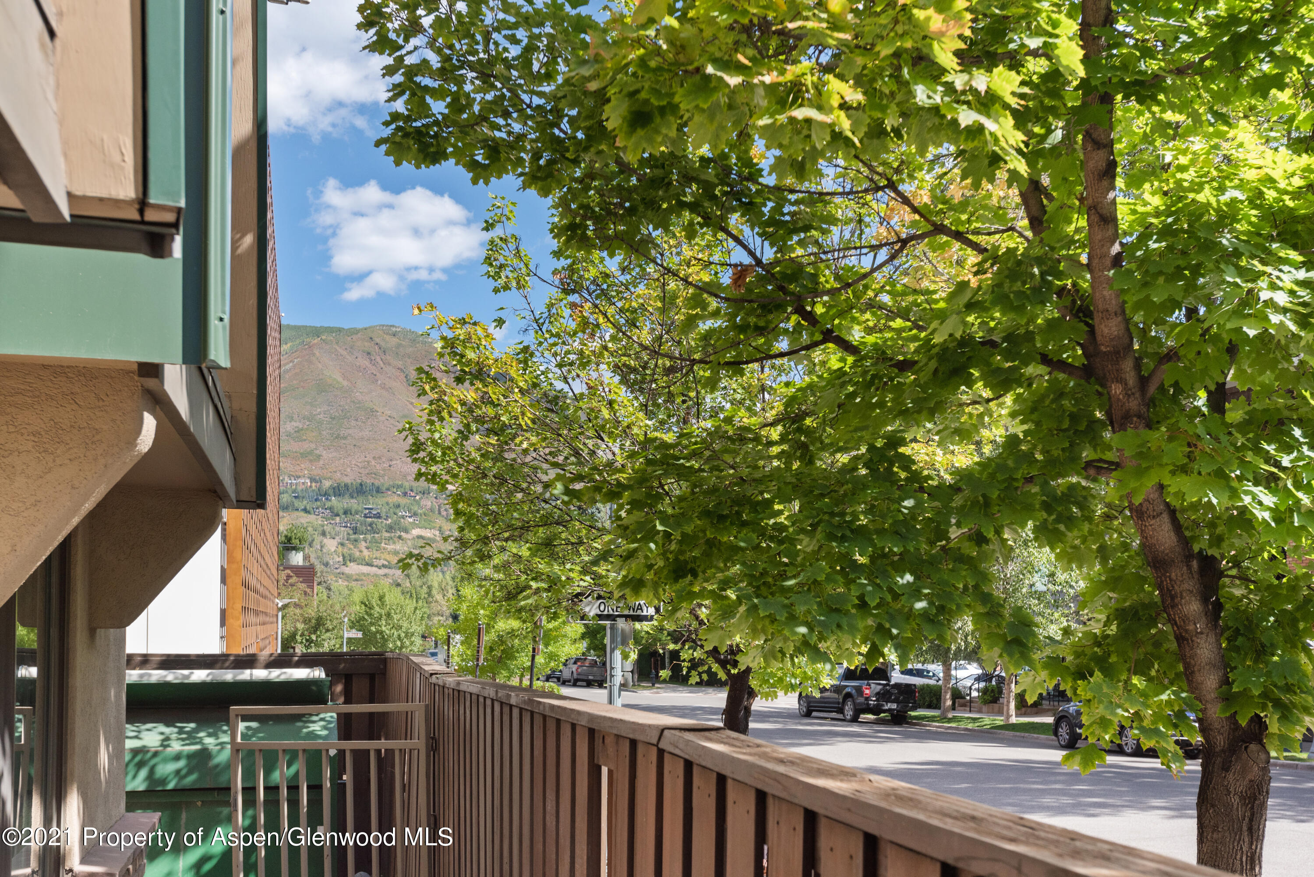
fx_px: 1278
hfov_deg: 54.4
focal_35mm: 35
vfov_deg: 37.9
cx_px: 657
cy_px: 438
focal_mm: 35
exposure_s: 1/2000
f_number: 7.1
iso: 400
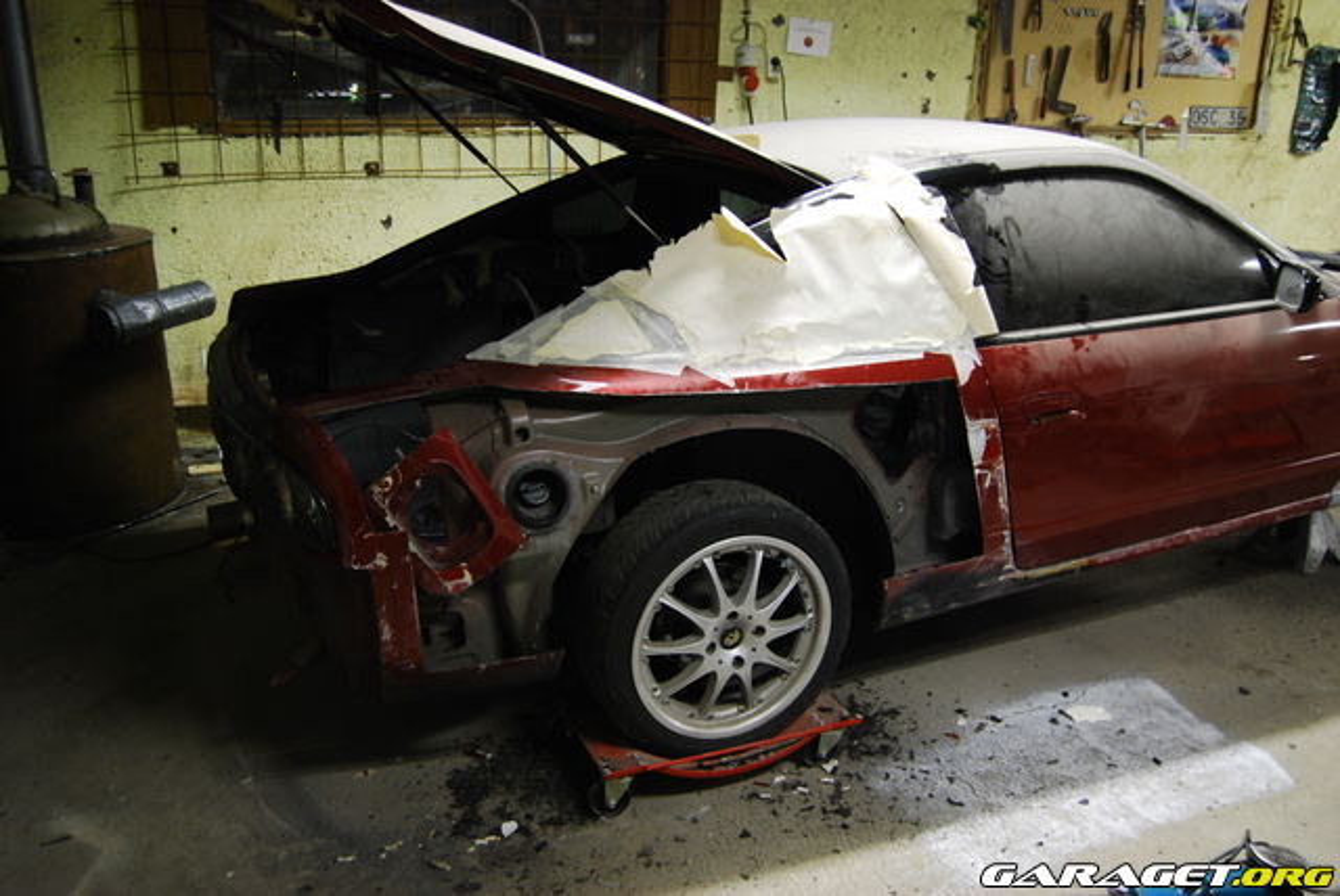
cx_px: 670
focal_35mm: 30
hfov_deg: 61.9
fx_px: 1118
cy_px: 448
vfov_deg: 43.7
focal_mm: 20
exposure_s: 1/10
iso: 800
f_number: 4
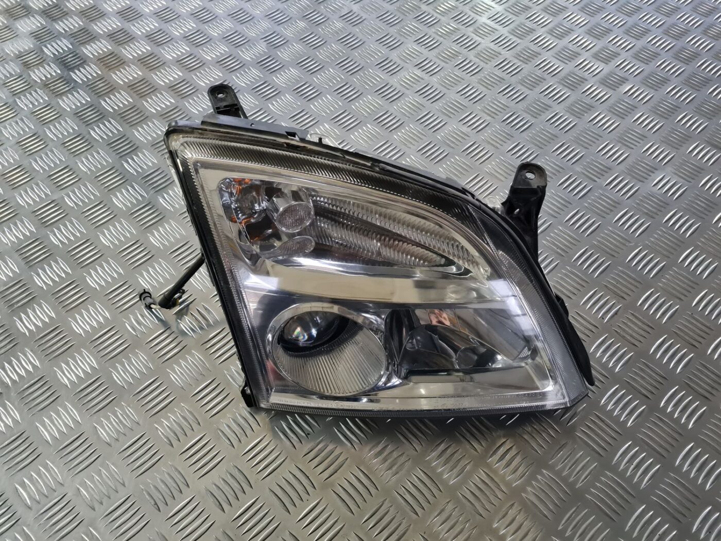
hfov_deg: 67.3
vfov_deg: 53.1
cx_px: 360
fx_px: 542
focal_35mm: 26
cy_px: 270
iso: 800
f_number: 1.8
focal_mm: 5.4
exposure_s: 1/50
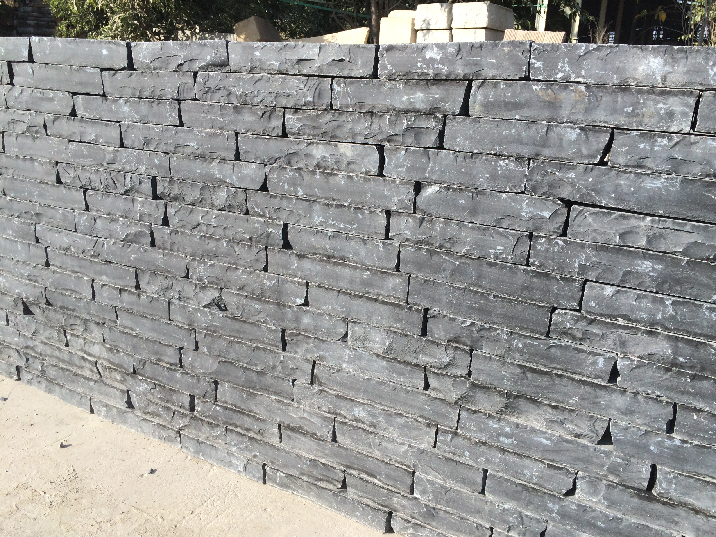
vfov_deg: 48.2
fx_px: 600
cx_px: 358
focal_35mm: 29
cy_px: 268
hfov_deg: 61.7
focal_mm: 4.15
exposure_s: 1/1466
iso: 32
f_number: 2.2
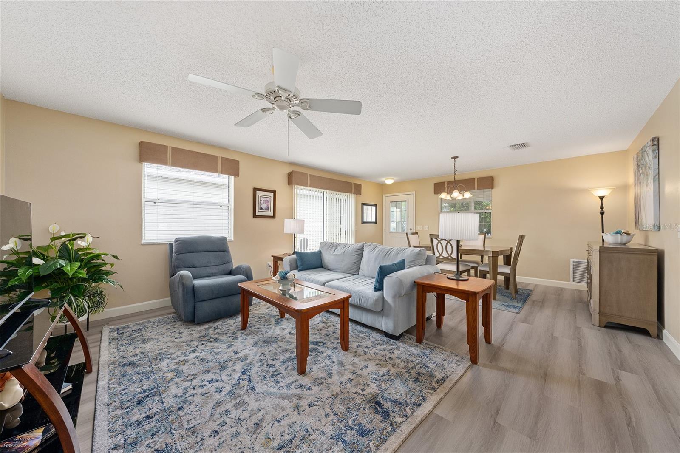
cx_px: 340
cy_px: 226
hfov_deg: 108.3
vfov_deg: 85.4
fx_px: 245
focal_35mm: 13
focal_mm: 13
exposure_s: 1/25
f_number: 7.1
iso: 320
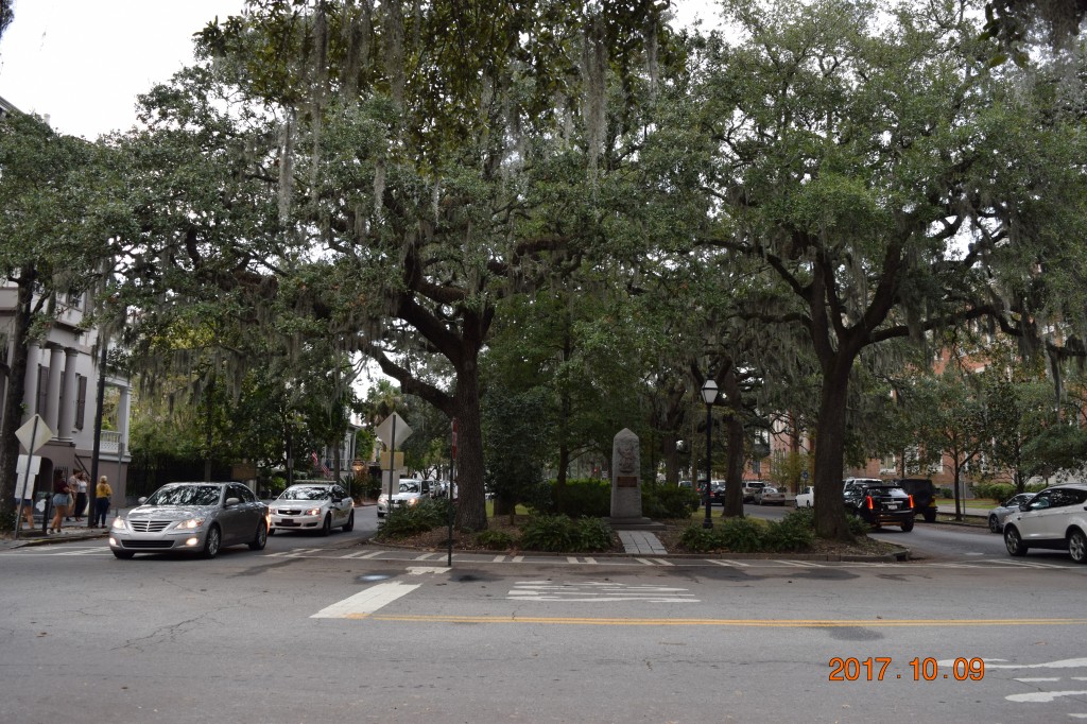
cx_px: 544
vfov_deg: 43.6
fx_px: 905
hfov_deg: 61.9
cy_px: 362
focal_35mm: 30
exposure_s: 1/125
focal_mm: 20
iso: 400
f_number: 5.6
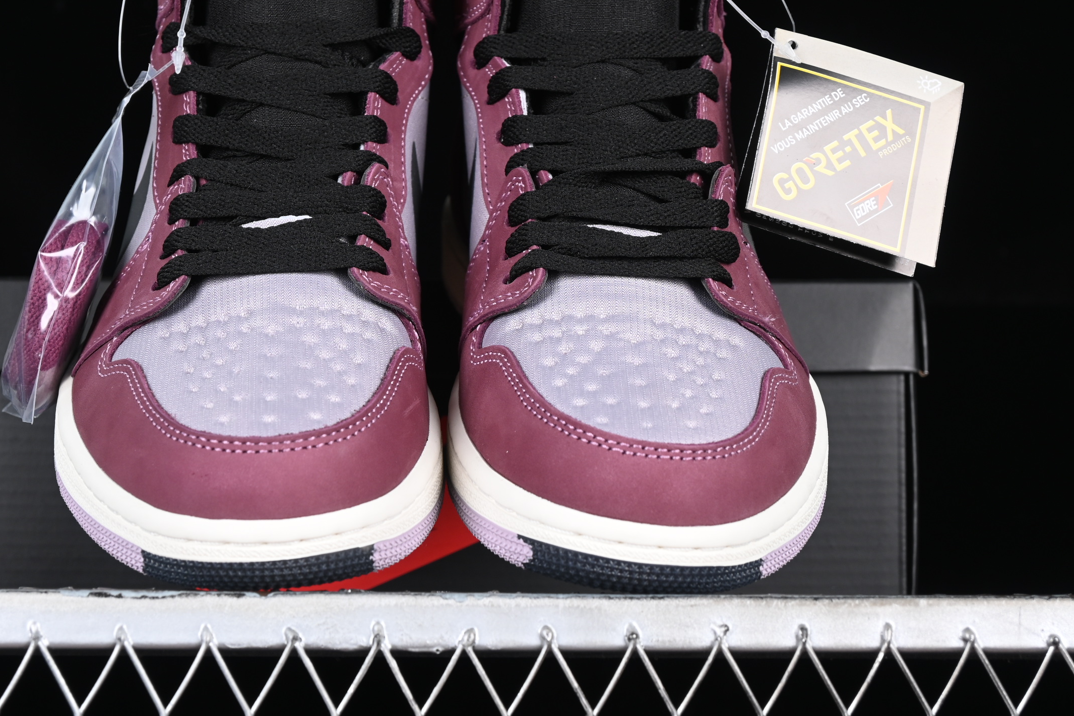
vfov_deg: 14.0
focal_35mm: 98
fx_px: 2923
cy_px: 316
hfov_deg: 20.8
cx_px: 418
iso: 160
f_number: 6.3
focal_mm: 50
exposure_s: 1/60
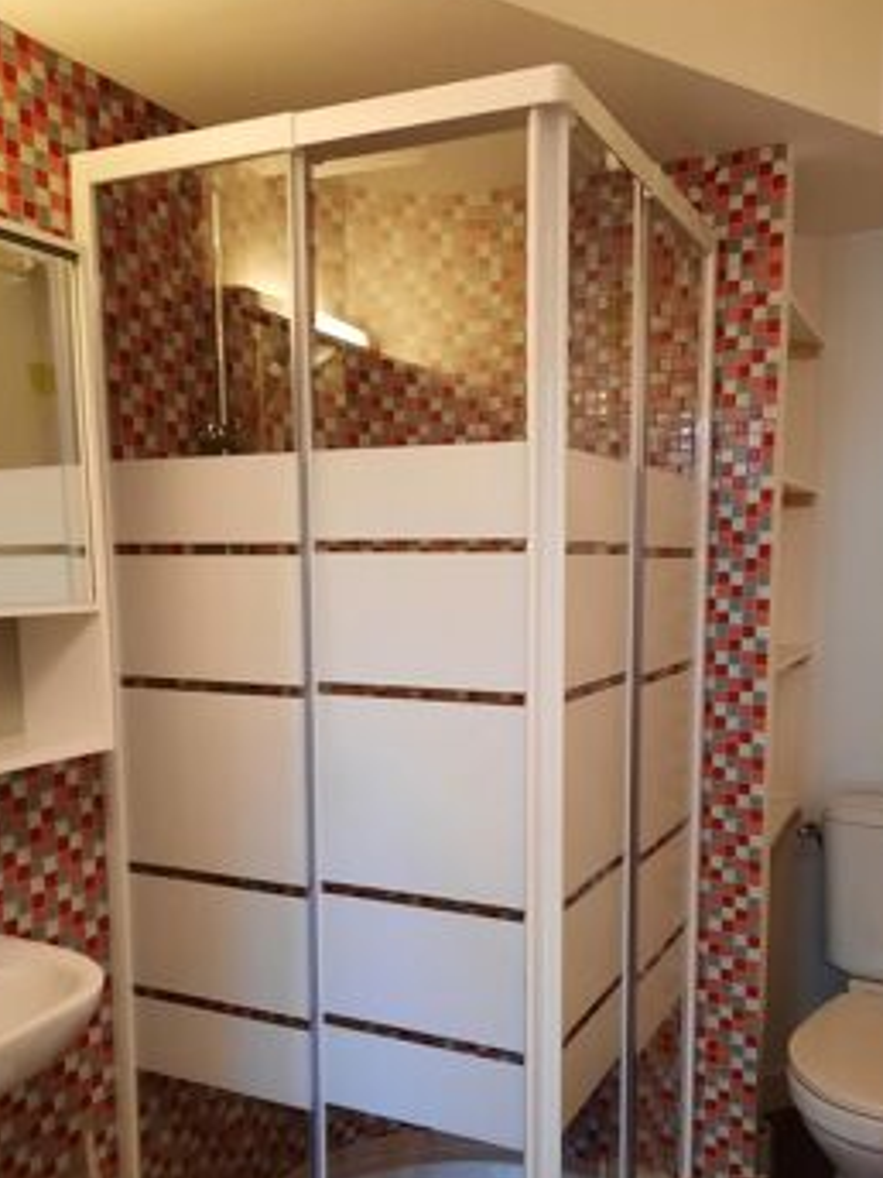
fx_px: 1054
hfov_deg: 45.3
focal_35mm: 31
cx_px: 496
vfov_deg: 58.1
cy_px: 683
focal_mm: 4.6
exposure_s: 1/33
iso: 320
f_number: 2
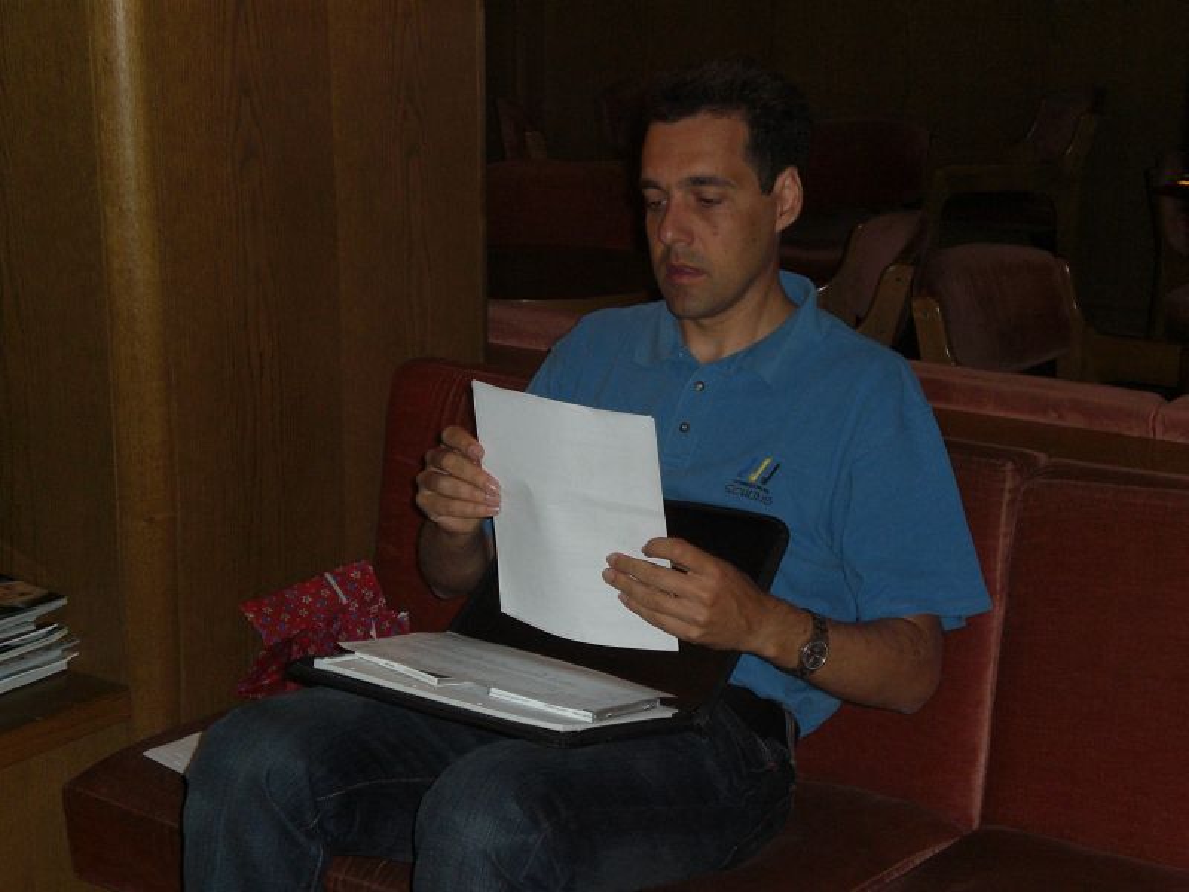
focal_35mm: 71
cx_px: 594
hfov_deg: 27.4
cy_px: 446
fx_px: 2439
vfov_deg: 20.7
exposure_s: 1/60
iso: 200
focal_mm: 12.47
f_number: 4.5
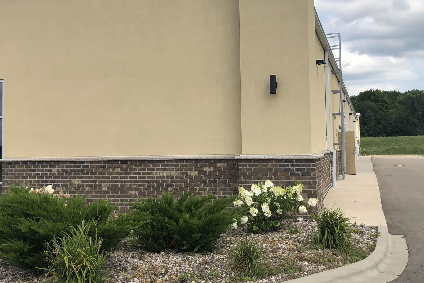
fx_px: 495
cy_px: 118
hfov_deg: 46.3
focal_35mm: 42
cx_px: 236
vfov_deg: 31.8
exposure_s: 1/2114
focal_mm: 3.99
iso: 20
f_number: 1.8
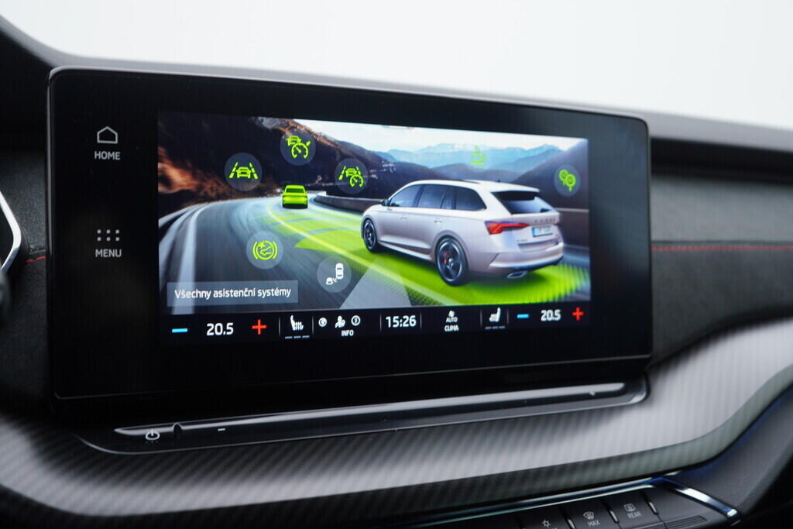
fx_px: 793
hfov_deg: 53.1
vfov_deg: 36.9
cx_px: 396
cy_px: 264
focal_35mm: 36
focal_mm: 24
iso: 125
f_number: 3.2
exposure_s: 1/50
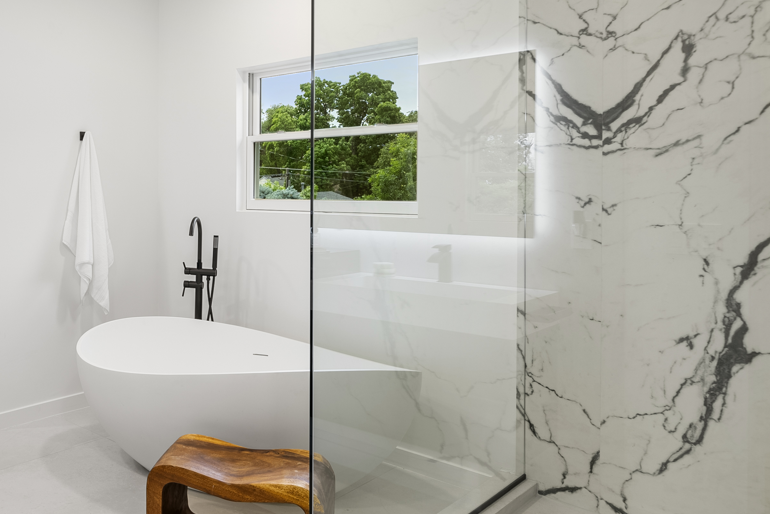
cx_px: 138
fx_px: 642
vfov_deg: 43.2
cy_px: 181
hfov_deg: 56.7
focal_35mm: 30
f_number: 6.3
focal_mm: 17
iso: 200
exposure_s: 1/2.5
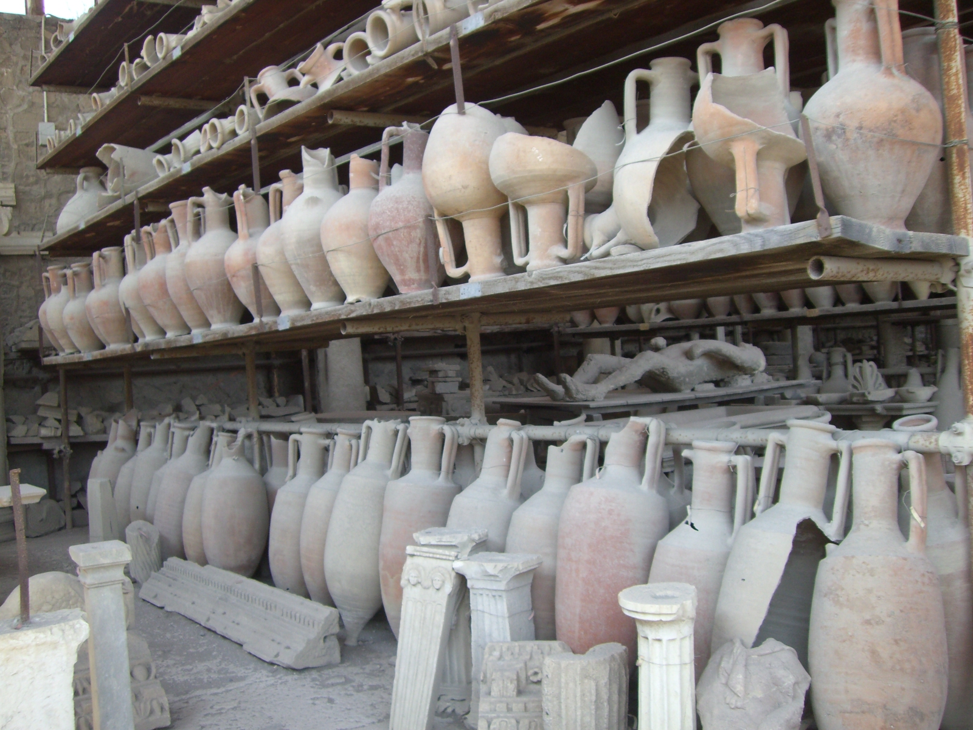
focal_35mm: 38
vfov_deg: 37.7
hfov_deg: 49.0
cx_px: 486
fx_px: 1068
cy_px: 365
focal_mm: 6.2
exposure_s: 1/200
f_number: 2.7
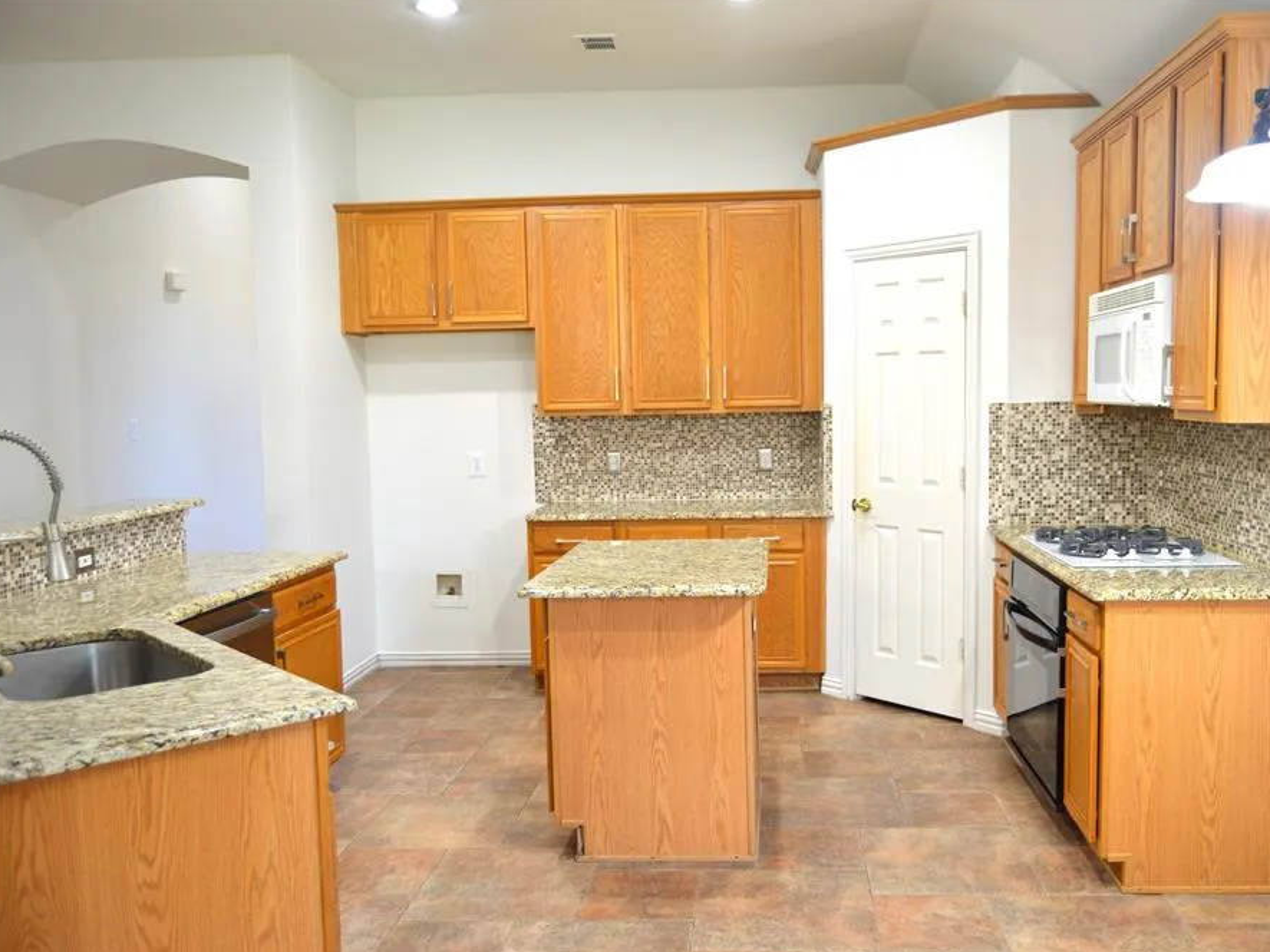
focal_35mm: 30
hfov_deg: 59.7
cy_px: 482
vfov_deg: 46.8
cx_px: 719
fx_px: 1101
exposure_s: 1/60
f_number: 4
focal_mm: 18
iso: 400
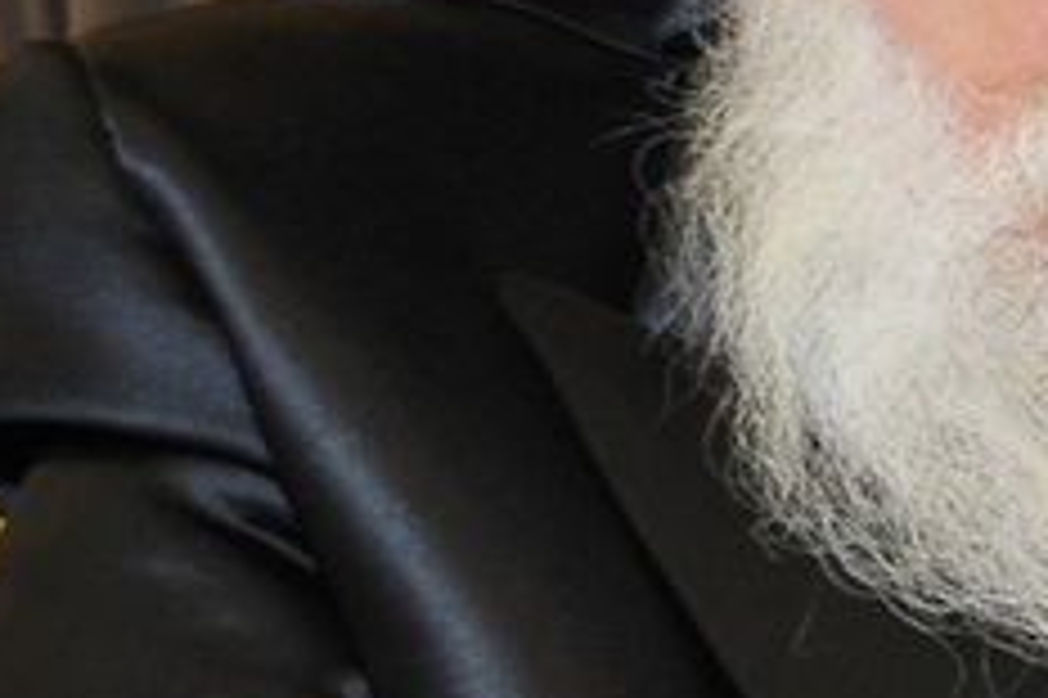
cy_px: 124
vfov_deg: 6.5
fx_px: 6109
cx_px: 2047
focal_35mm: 210
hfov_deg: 9.2
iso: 1600
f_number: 4
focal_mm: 35
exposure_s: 1/100
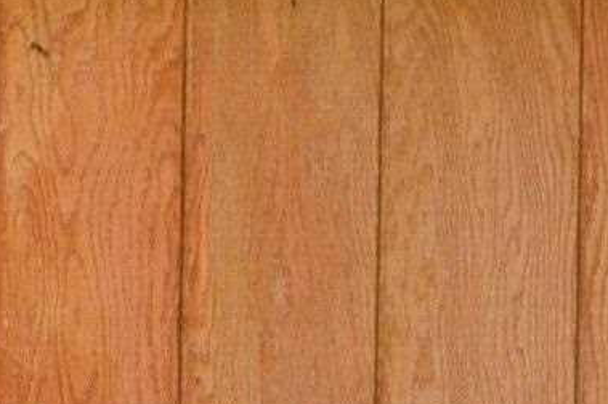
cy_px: 183
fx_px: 8842
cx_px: 1187
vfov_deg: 2.6
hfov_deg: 3.9
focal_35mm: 524
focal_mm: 44
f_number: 13
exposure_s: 1/640
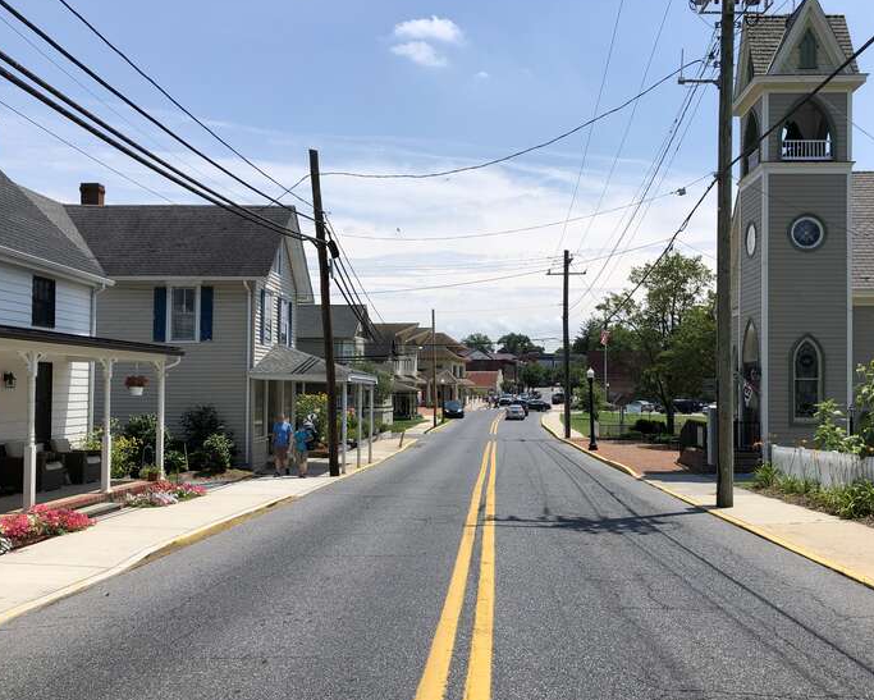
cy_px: 366
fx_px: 828
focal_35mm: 32
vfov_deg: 45.8
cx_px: 477
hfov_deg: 55.6
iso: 25
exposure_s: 1/3040
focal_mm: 4
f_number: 1.8
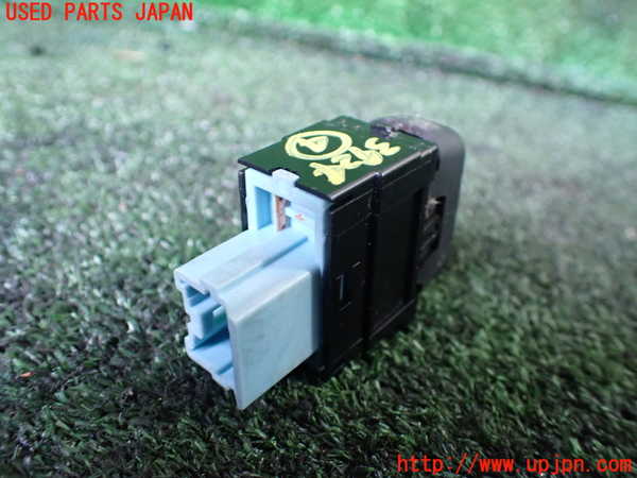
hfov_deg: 60.0
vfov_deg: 46.8
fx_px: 552
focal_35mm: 30
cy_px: 239
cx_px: 318
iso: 800
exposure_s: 1/40
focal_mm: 5.4
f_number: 2.3
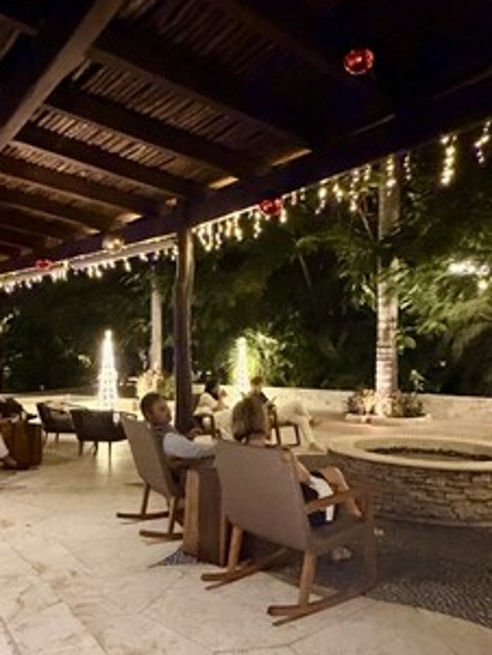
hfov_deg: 49.6
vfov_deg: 62.4
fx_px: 530
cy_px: 416
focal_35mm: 28
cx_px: 205
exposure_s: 1/30
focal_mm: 2.22
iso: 1250
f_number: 2.2
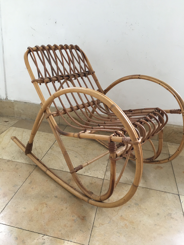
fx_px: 206
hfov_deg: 48.2
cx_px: 92
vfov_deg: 61.7
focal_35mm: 29
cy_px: 122
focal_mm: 4.15
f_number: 2.2
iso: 64
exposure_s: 1/17
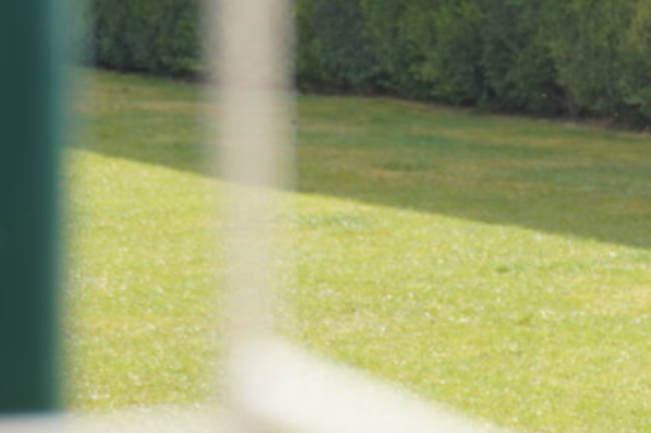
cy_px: 40
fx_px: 3362
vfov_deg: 7.4
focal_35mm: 186
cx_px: 921
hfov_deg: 10.7
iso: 100
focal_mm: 42
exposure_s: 1/200
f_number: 5.6
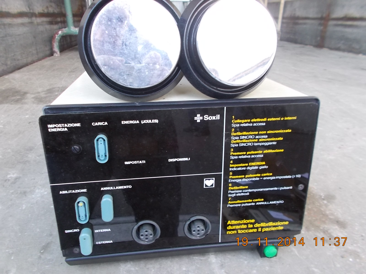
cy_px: 137
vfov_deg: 53.1
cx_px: 183
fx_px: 275
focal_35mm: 26
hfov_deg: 67.3
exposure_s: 1/25
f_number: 3.2
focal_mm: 4.6
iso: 200
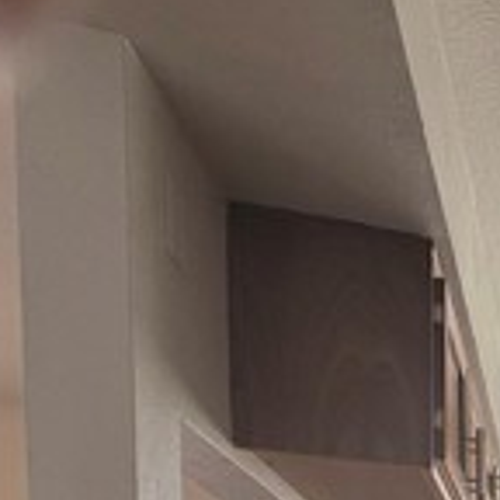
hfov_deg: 20.6
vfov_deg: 24.1
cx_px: 920
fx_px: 899
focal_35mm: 55
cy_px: 757
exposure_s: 1/99
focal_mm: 2.22
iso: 80
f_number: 2.2
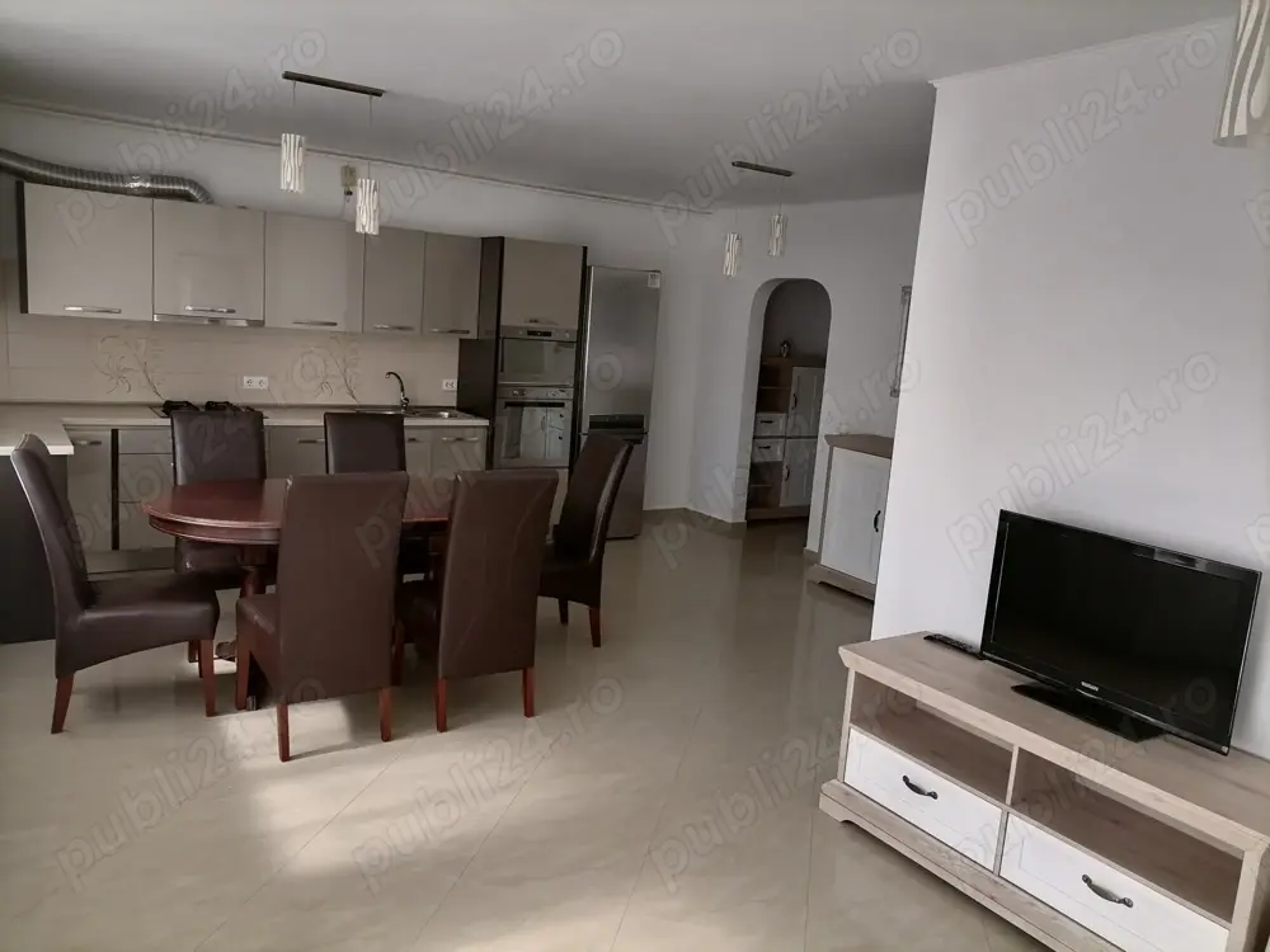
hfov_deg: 67.3
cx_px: 635
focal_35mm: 26
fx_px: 954
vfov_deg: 53.1
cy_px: 476
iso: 80
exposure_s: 1/50
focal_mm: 5.4
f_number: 1.8
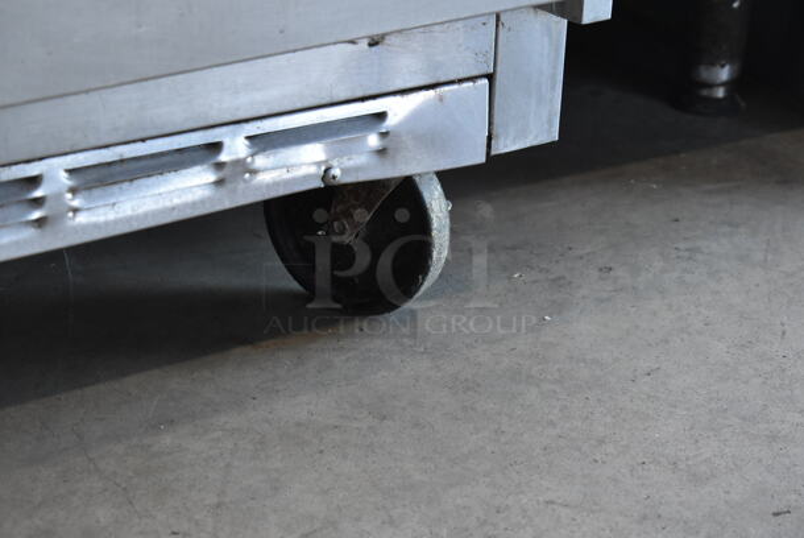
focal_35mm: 82
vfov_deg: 16.6
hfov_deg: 24.6
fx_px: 1844
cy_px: 269
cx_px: 402
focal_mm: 55
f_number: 5.6
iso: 2500
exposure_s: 1/100
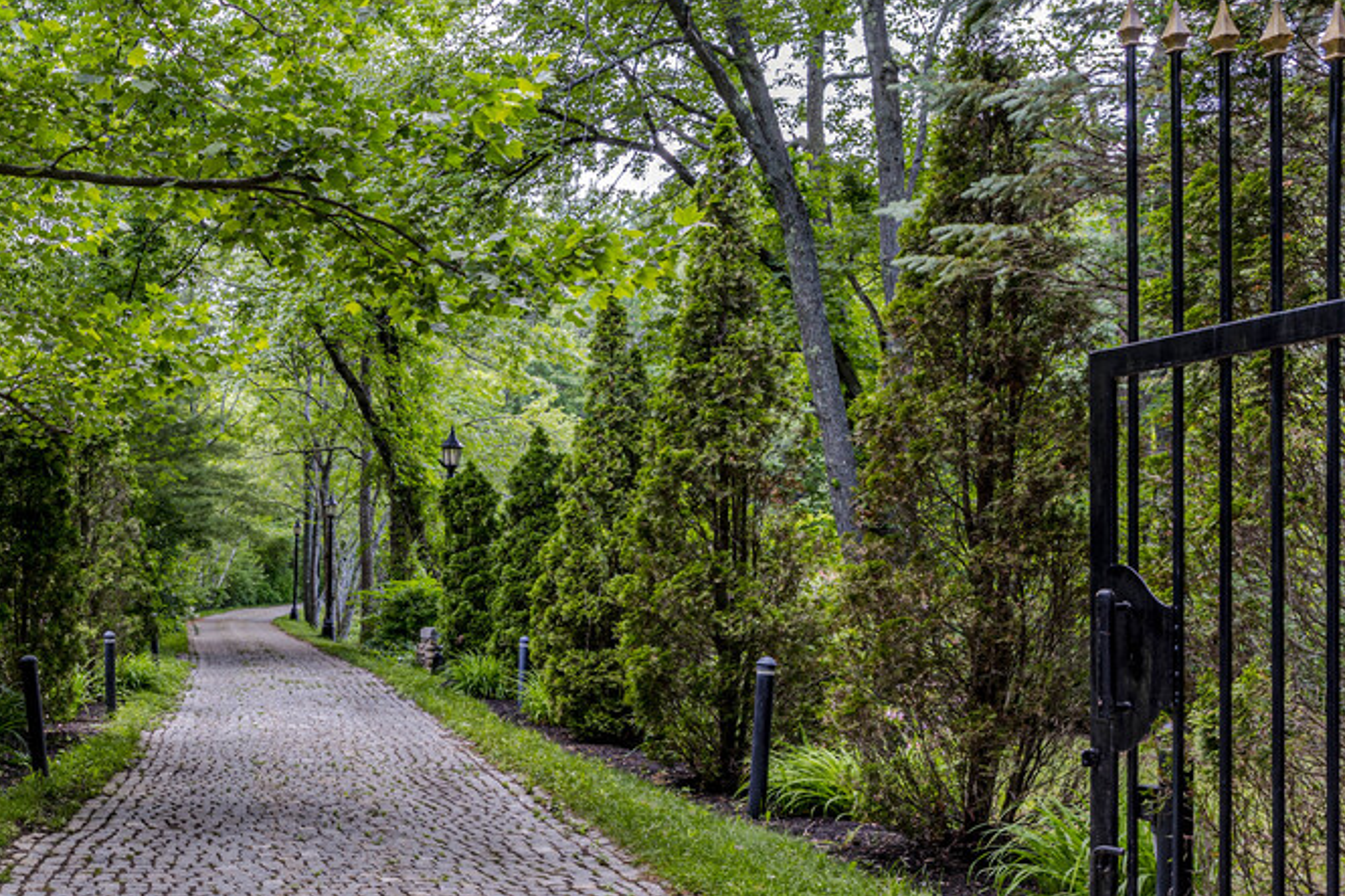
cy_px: 619
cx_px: 309
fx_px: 1457
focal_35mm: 39
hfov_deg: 47.4
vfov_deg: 33.8
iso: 200
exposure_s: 1/80
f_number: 4.5
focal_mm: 24
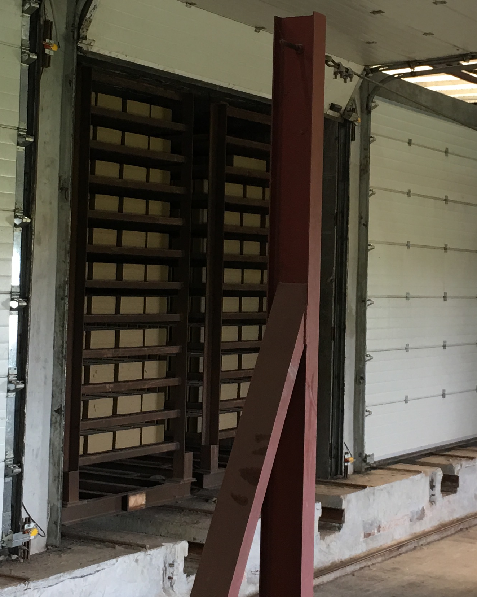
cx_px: 279
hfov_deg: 22.1
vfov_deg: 27.4
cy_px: 202
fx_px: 1218
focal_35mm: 69
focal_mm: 4.15
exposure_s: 1/17
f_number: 2.2
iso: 32
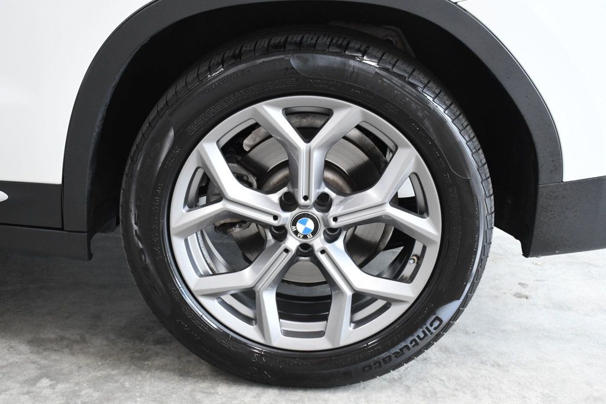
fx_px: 959
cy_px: 202
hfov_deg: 35.1
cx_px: 303
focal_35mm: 57
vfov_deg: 23.8
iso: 2500
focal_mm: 38
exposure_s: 1/250
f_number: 8
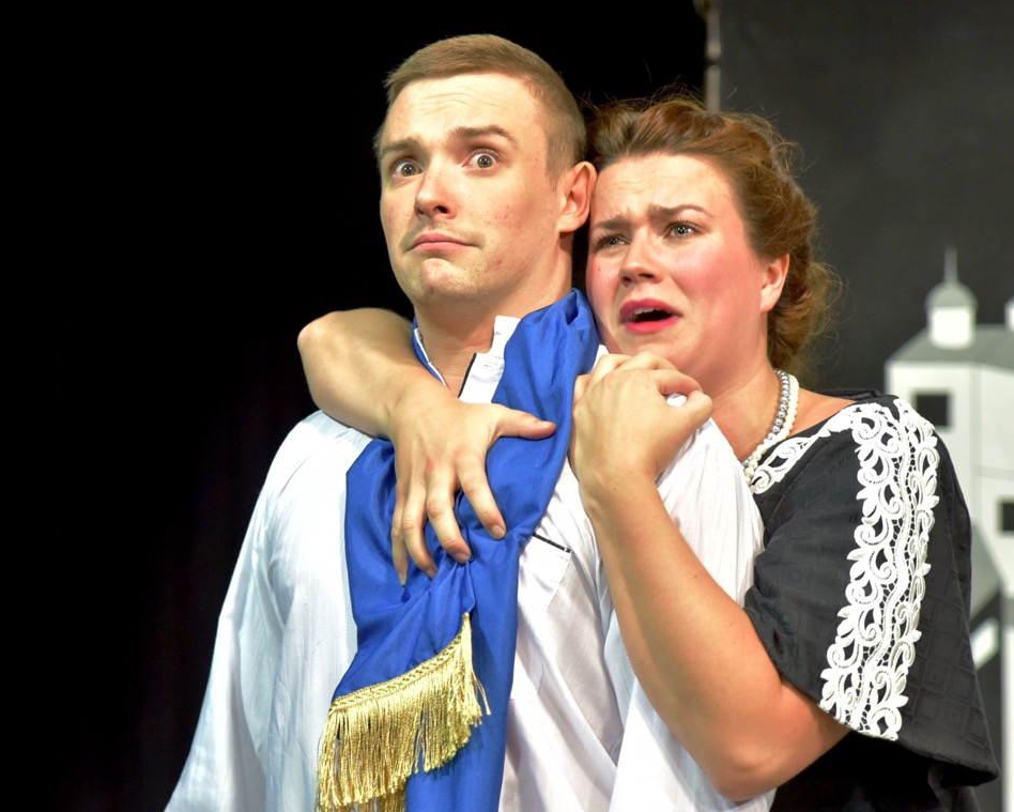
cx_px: 428
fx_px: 2492
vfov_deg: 18.5
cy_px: 416
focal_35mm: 83
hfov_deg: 23.0
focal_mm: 70
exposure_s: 1/60
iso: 2500
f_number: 2.8
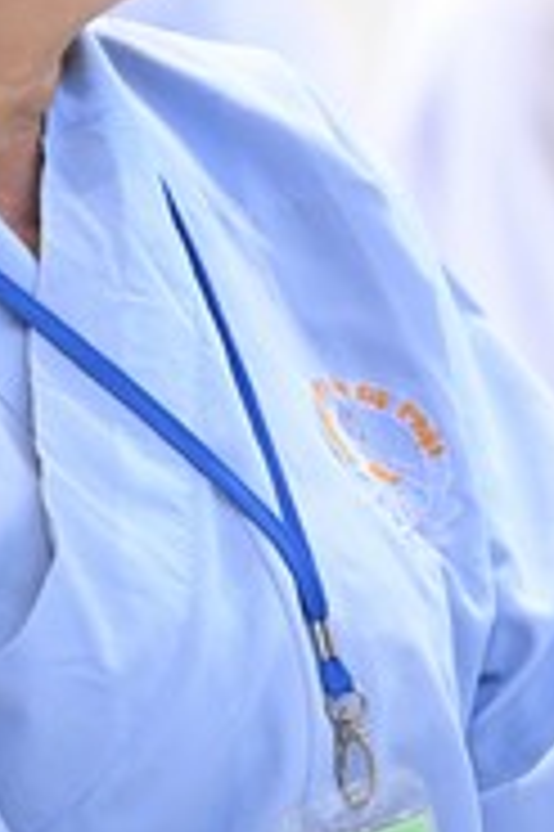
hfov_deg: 2.4
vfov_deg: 3.7
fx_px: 13019
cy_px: 180
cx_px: 243
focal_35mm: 563
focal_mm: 160
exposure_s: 1/80
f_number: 3.2
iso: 3200
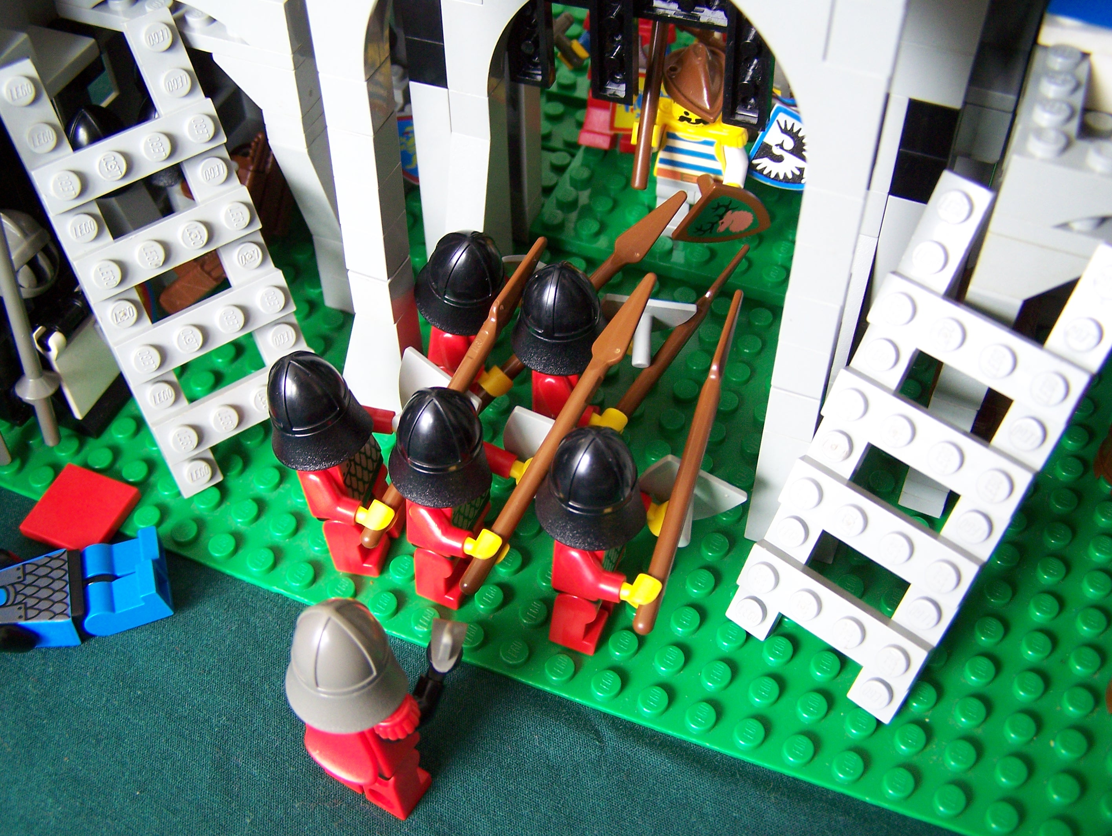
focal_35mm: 38
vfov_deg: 37.8
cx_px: 556
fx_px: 1222
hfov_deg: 48.9
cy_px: 418
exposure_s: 1/20
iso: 160
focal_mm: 6.3
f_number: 2.8
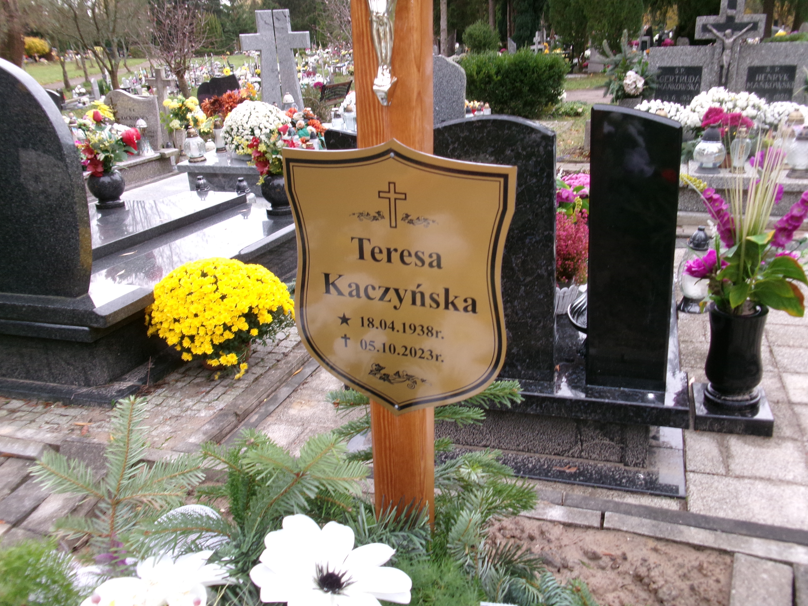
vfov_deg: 48.2
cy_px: 299
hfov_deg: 61.6
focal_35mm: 29
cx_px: 417
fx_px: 677
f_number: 3.9
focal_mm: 5.1
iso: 142
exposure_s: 1/34
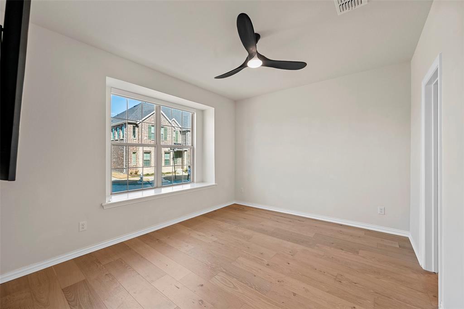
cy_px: 154
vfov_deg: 81.1
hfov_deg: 104.3
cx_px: 232
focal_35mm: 14
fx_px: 180
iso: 400
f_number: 7.1
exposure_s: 1/8
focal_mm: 14
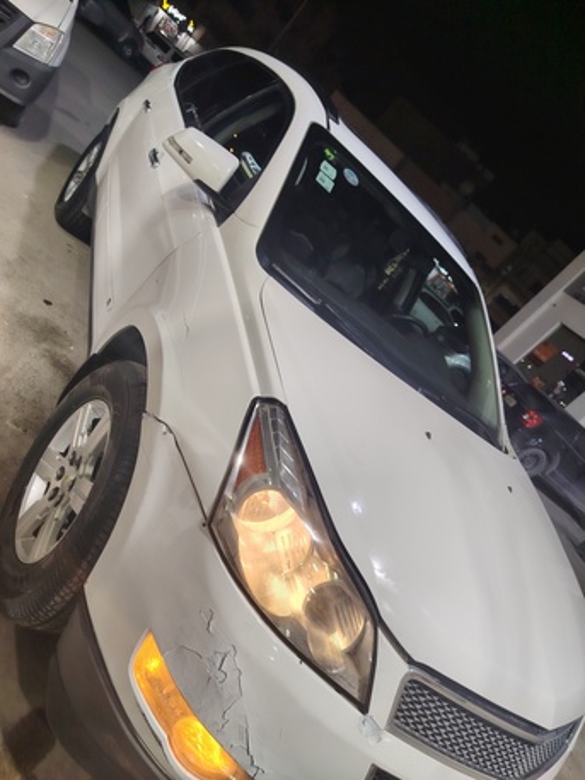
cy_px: 390
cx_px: 292
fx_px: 541
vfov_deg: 71.6
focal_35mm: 24
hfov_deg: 56.8
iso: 200
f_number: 1.75
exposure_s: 1/33.3
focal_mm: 5.25
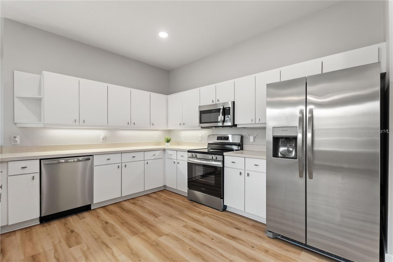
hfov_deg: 100.4
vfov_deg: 77.3
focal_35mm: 15
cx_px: 196
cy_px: 131
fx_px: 164
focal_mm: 10
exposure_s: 1/13
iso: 400
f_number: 4.5
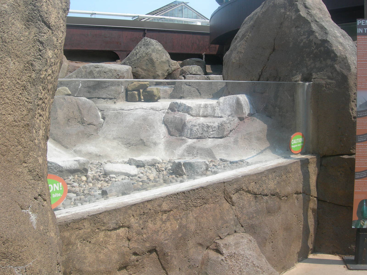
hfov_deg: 49.0
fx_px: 403
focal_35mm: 38
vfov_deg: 37.7
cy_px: 138
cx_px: 184
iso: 50
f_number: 4.8
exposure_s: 1/342
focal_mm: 7.8
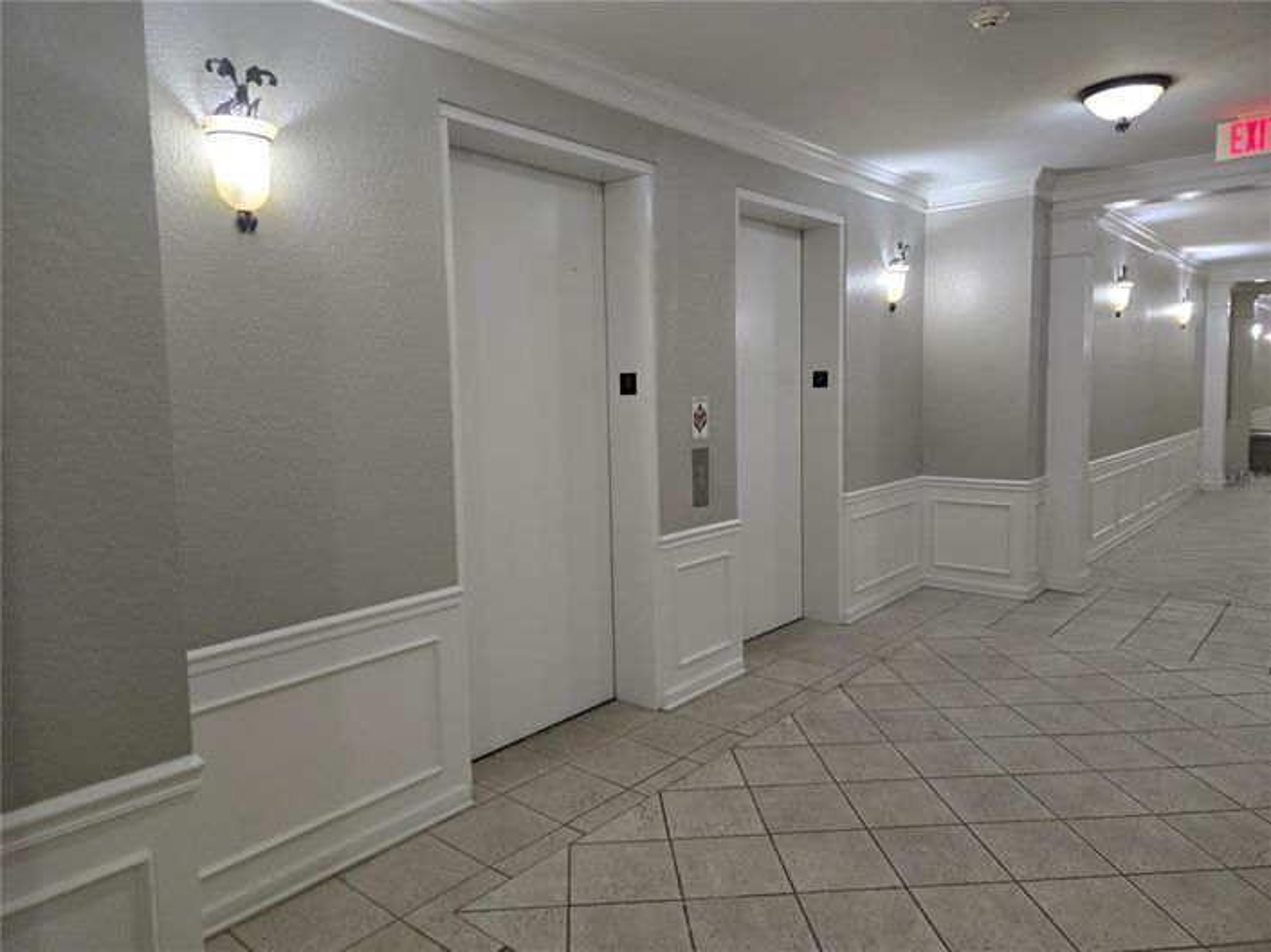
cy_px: 476
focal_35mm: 23
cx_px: 636
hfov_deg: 74.0
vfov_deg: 58.8
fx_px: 844
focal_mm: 5.4
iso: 640
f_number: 1.8
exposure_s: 1/60
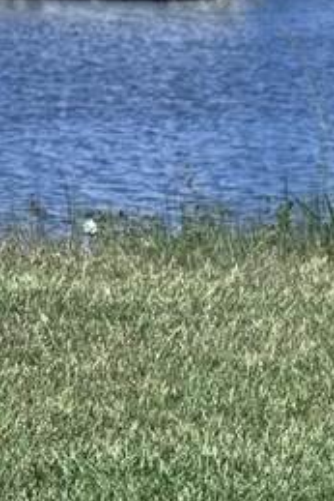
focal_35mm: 185
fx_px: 2571
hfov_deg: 7.1
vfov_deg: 11.1
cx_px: 693
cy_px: 410
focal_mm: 6.76
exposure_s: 1/4975
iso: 64
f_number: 1.78
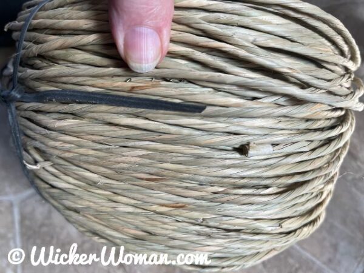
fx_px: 273
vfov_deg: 53.1
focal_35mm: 26
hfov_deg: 67.3
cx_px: 182
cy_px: 136
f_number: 1.6
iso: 64
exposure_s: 1/122
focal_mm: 5.1
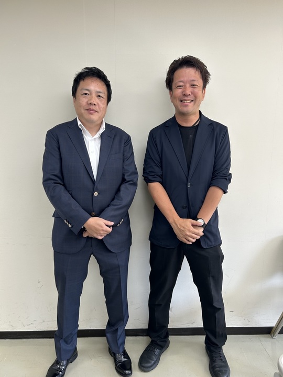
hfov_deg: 53.1
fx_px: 283
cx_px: 142
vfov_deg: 67.3
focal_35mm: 26
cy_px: 188
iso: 50
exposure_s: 1/120
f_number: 1.5
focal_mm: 5.7
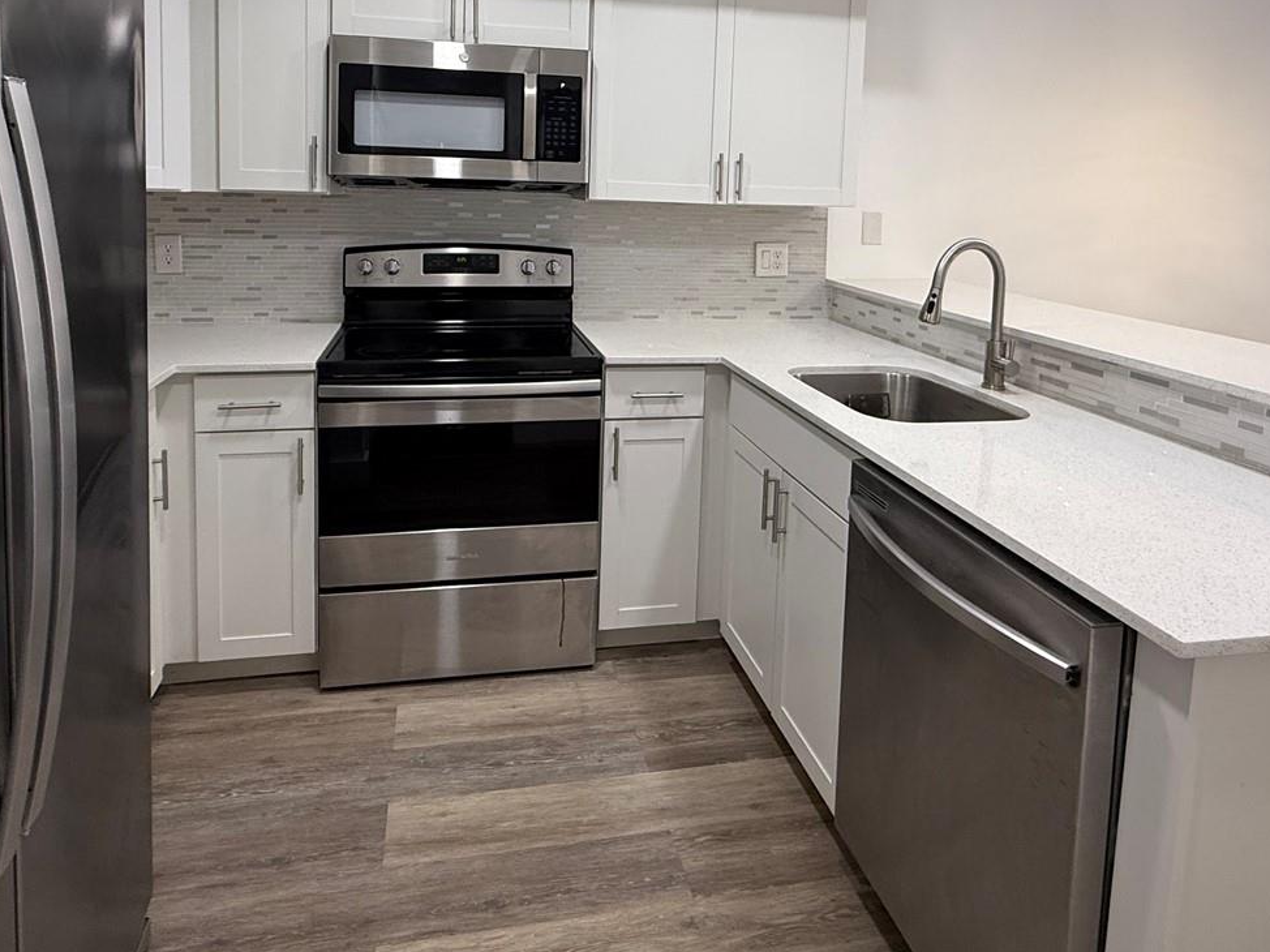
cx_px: 619
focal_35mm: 23
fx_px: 844
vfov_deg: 56.4
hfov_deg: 73.9
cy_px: 256
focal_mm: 2.22
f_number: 2.2
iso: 200
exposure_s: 1/120
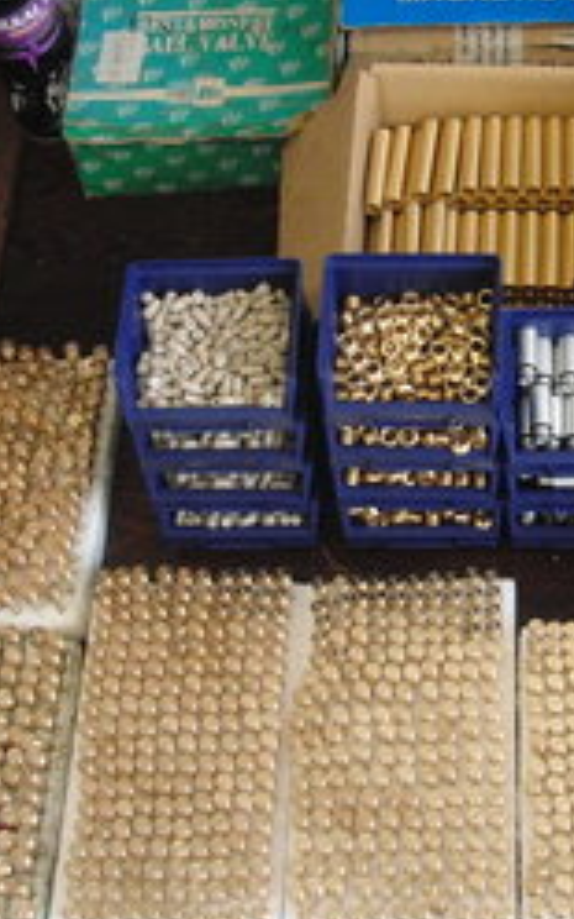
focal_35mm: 65
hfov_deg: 19.4
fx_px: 1627
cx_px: 570
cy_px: 430
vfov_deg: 31.5
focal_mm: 6.66
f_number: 3.9
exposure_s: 1/15
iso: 400
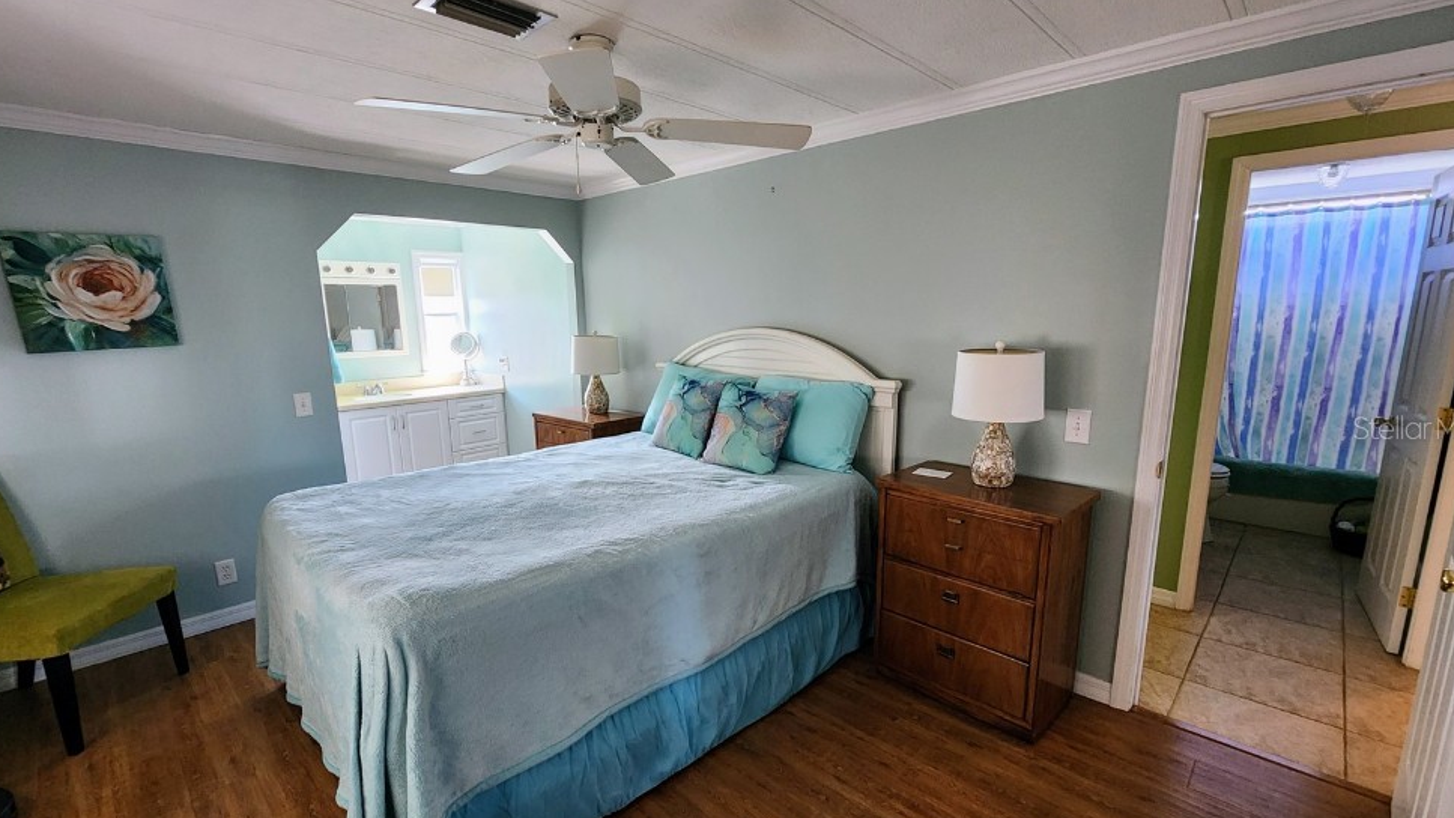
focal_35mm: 15
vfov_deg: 70.5
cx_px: 725
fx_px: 578
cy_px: 427
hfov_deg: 103.0
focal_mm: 2.2
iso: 400
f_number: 2.2
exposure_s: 1/40
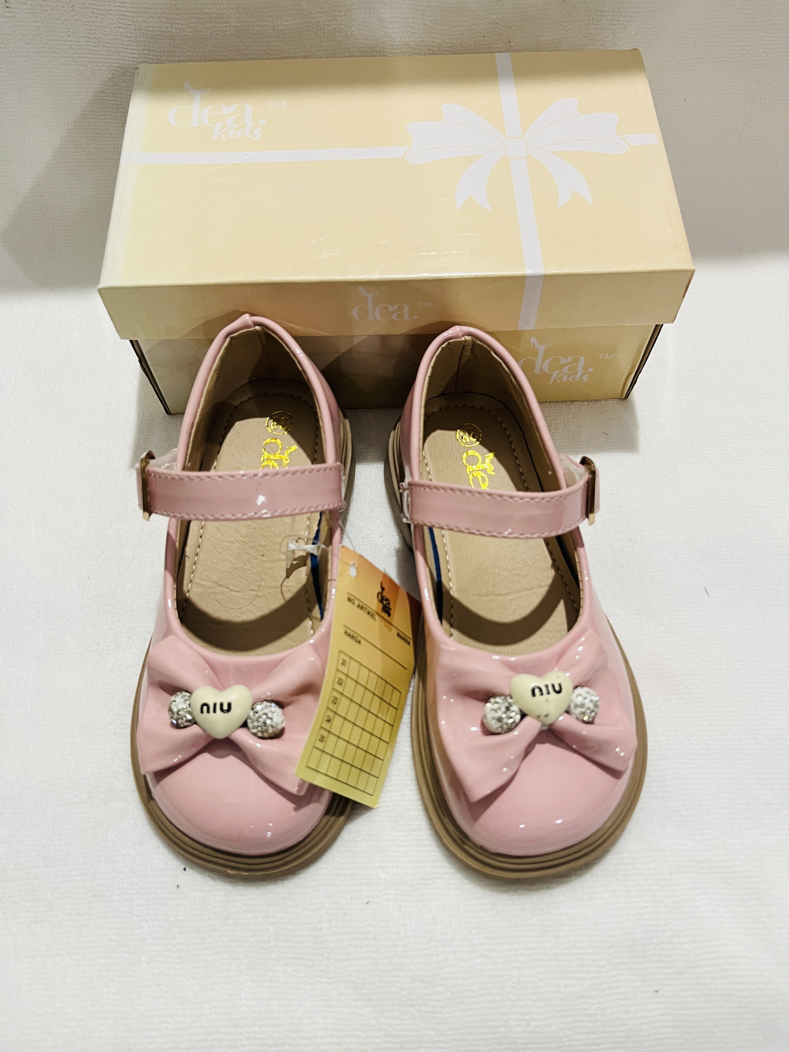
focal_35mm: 26
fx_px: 790
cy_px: 526
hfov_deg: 53.1
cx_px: 394
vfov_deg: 67.3
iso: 160
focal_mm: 5.1
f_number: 1.6
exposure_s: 1/50
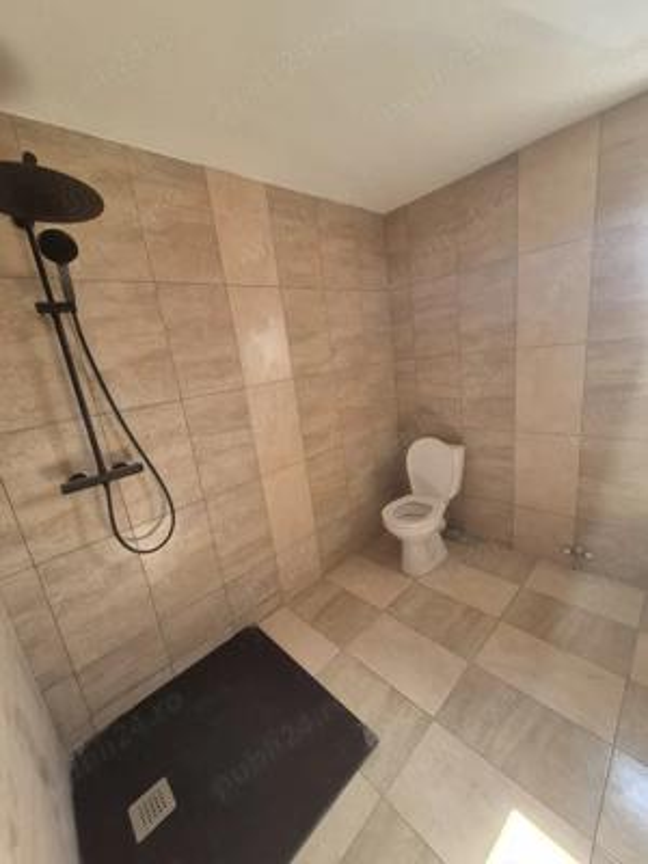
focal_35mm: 13
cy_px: 432
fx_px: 324
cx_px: 324
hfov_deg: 89.9
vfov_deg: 106.2
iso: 50
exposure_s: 1/50
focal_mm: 1.74
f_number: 2.2
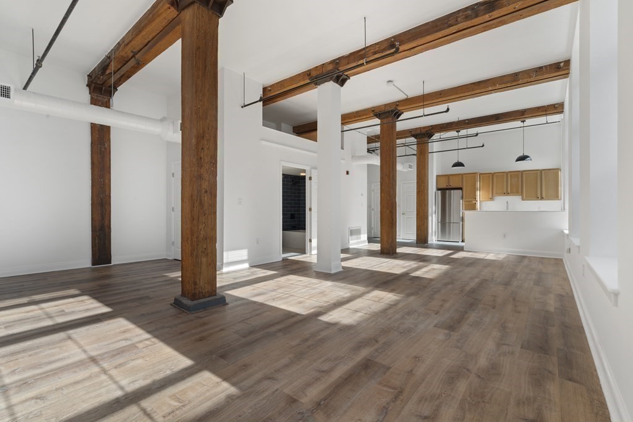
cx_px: 316
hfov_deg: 96.7
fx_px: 281
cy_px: 211
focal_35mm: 16
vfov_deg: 73.8
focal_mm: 16
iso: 320
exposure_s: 1/13
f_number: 11
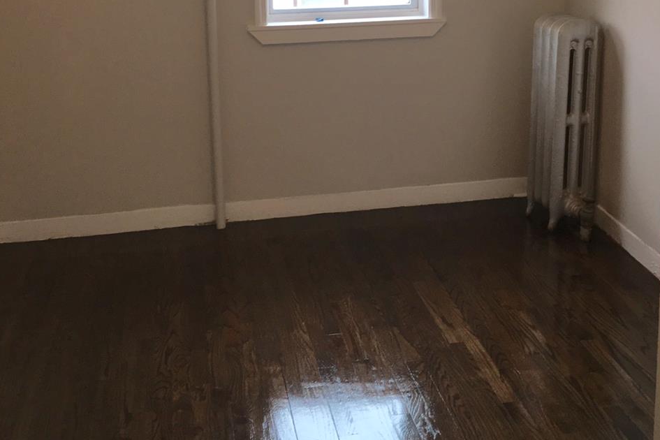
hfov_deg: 40.3
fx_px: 898
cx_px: 374
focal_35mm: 49
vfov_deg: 26.7
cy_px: 50
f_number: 2.2
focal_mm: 4.15
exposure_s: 1/30
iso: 25
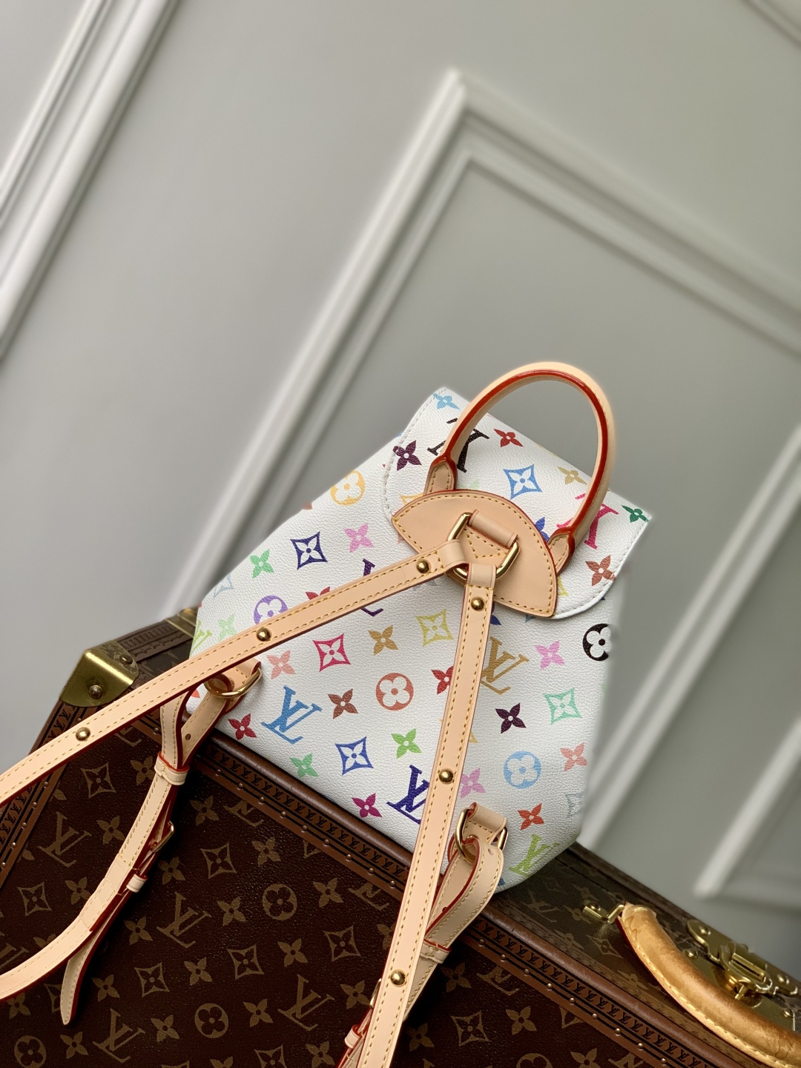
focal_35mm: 52
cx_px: 400
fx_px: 1604
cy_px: 534
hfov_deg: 28.0
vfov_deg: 36.8
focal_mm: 6
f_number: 2.4
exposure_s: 1/122
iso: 80
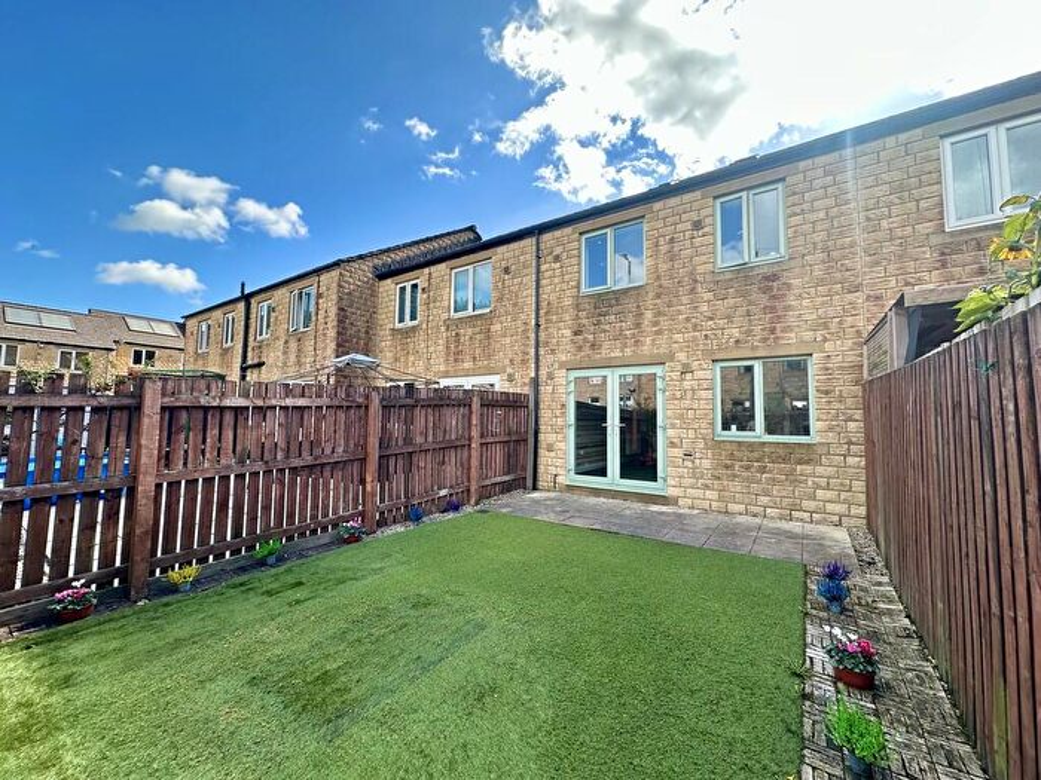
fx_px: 421
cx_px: 520
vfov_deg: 85.7
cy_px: 390
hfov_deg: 102.1
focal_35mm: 14
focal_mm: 2.22
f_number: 2.2
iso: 40
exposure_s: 1/449
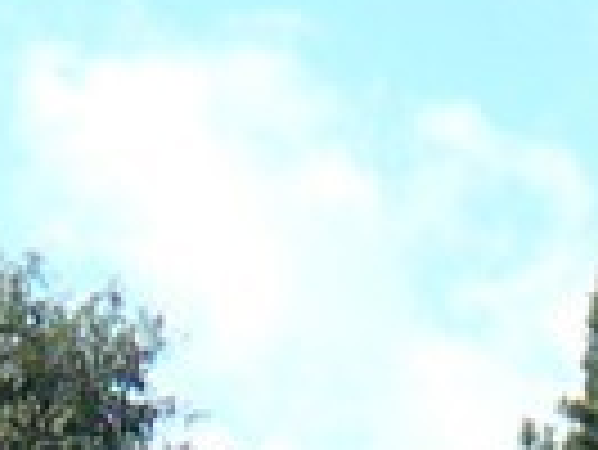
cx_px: 661
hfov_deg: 7.3
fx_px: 4651
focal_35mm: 269
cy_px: 1660
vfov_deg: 5.1
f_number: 2.8
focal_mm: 5.2
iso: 80
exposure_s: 1/500
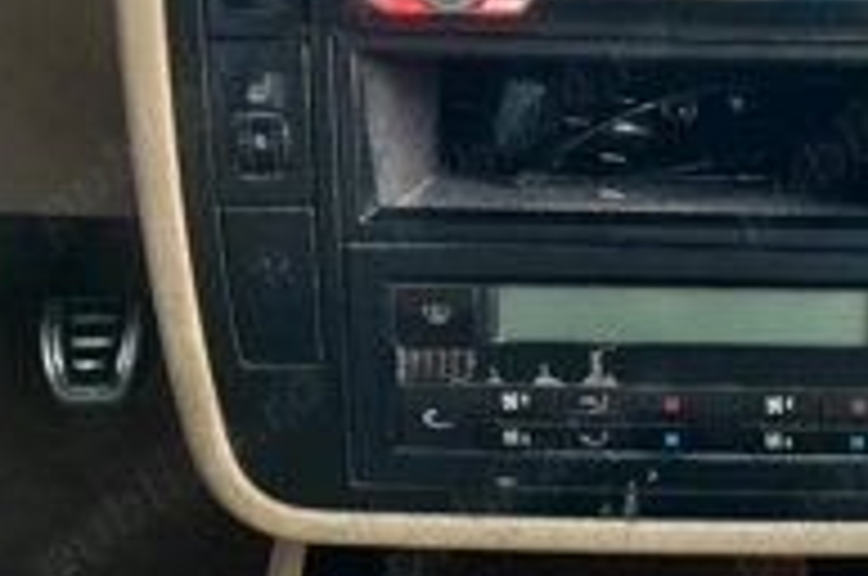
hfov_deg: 36.3
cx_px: 616
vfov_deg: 24.8
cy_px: 180
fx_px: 1300
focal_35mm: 54
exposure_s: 1/50
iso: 250
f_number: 2
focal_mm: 4.6
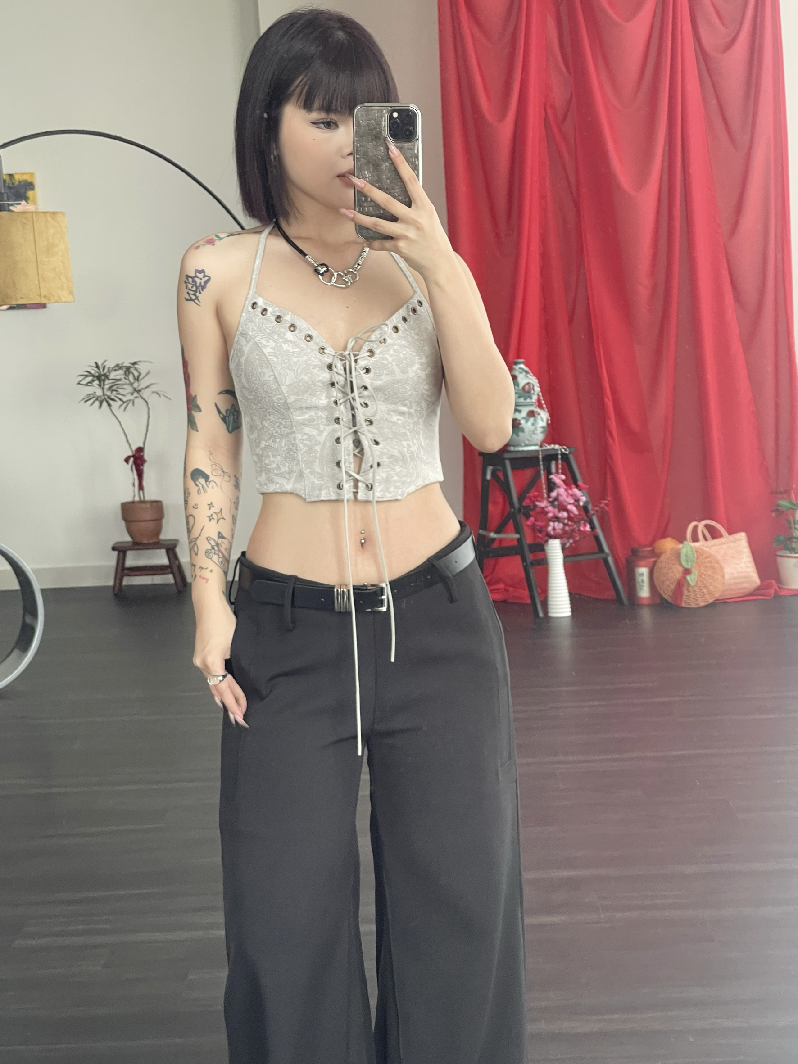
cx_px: 399
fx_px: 1998
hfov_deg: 22.6
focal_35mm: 65
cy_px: 525
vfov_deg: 29.8
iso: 125
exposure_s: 1/99
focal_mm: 7.5
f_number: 2.2
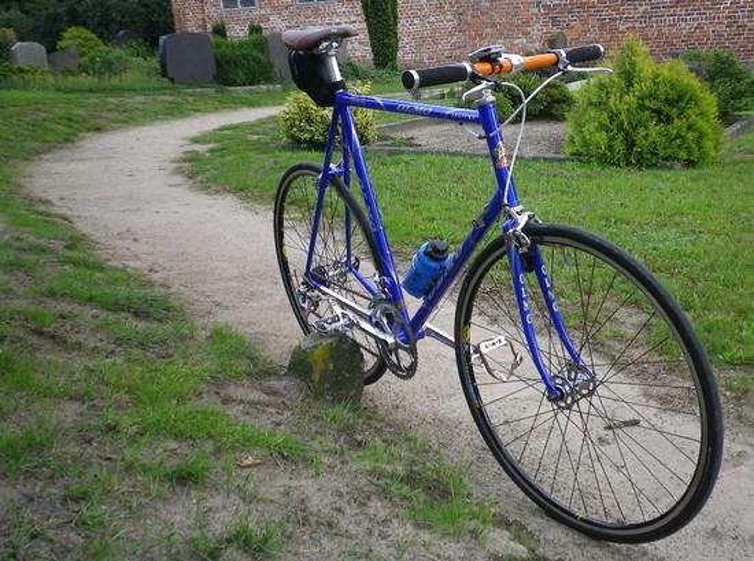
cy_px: 280
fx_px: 608
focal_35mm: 28
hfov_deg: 63.6
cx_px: 377
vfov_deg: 49.5
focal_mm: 5.05
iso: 80
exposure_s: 1/125
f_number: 3.5
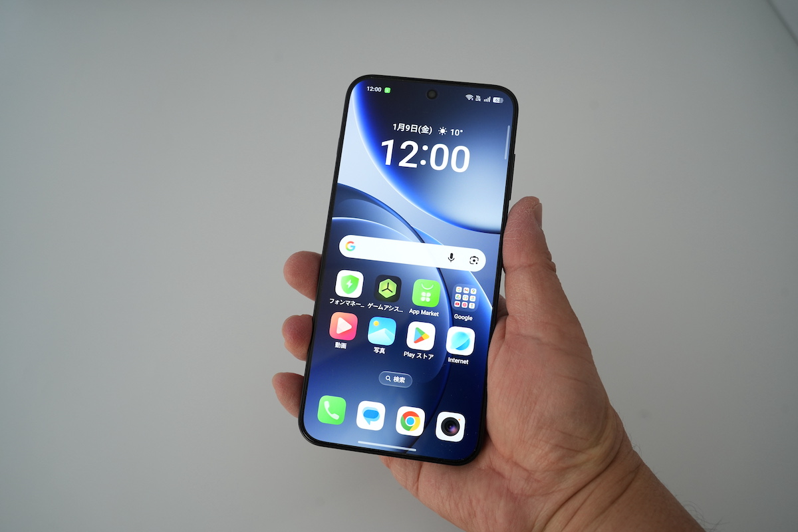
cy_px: 266
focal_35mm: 30
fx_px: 665
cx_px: 399
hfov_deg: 61.9
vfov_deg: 43.6
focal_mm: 30
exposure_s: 1/200
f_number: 7.1
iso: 1250
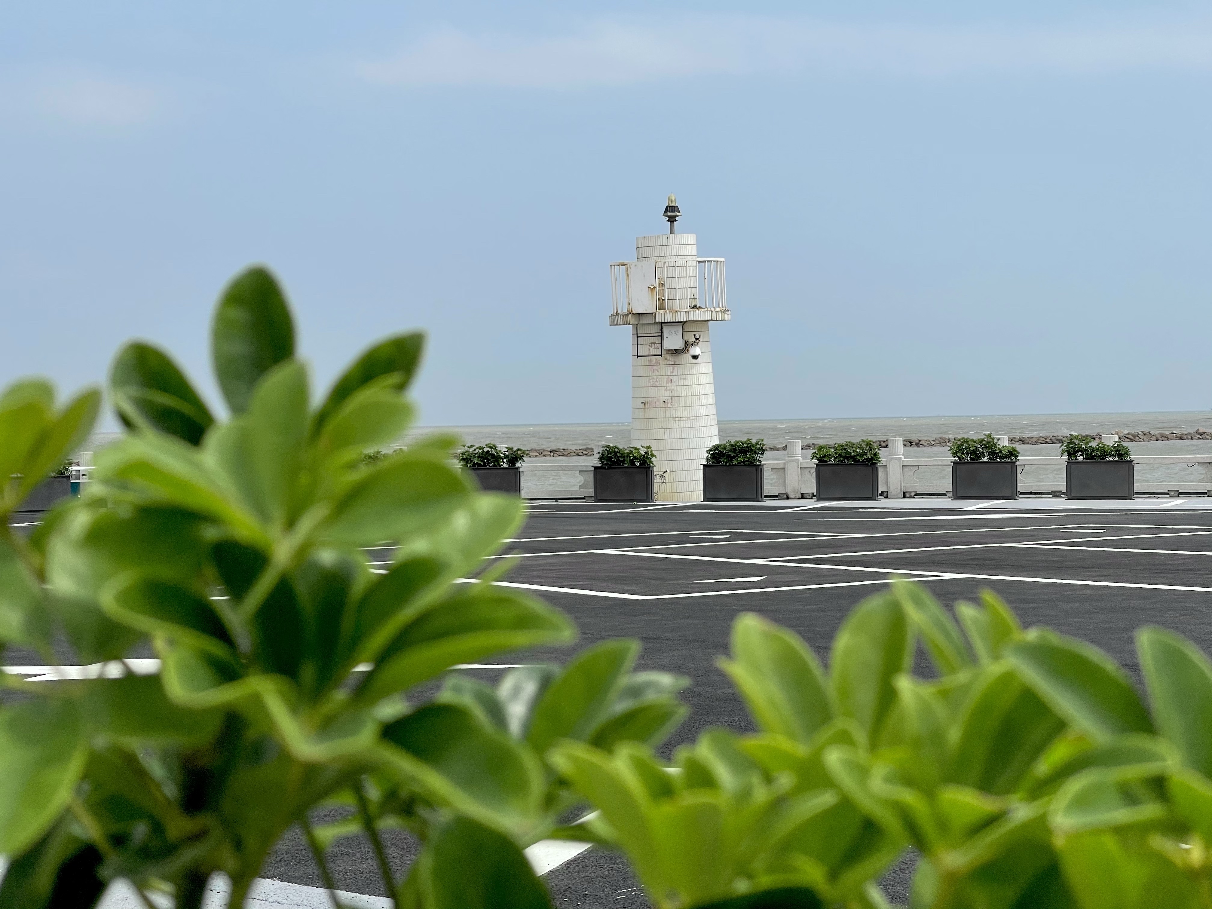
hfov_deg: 30.3
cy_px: 454
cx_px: 606
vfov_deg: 22.9
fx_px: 2241
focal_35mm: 64
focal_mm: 7.5
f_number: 2.2
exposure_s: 1/2660
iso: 20
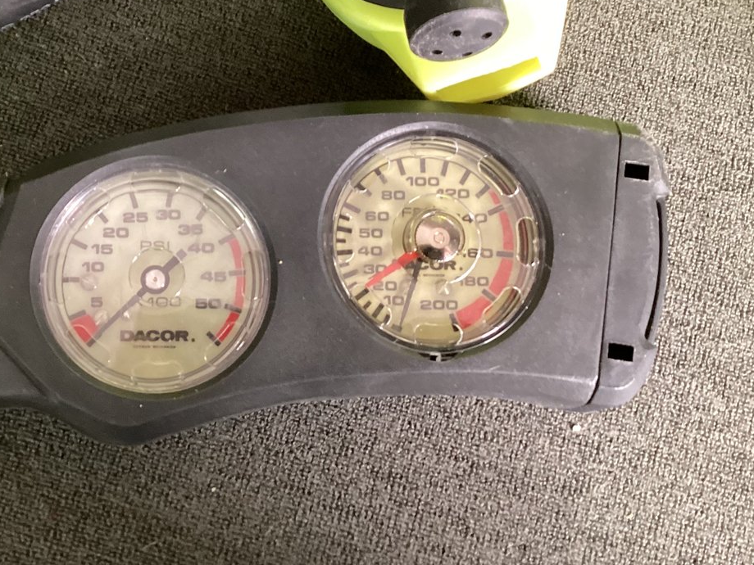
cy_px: 178
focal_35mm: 51
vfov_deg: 28.3
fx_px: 1111
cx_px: 243
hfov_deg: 37.0
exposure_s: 1/40
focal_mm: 3.3
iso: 320
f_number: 2.4
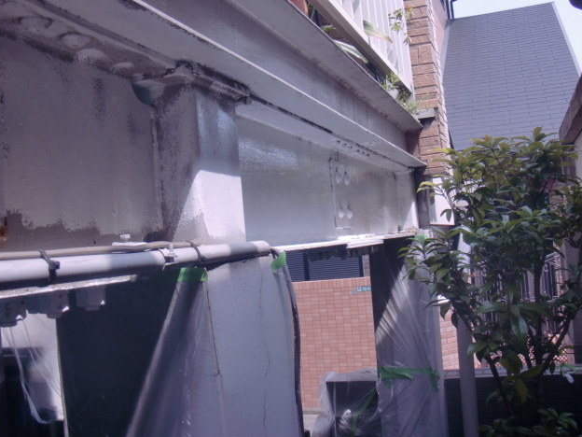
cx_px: 291
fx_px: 656
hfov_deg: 47.9
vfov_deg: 36.8
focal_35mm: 39
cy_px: 217
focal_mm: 6.66
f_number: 3.9
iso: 64
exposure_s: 1/250
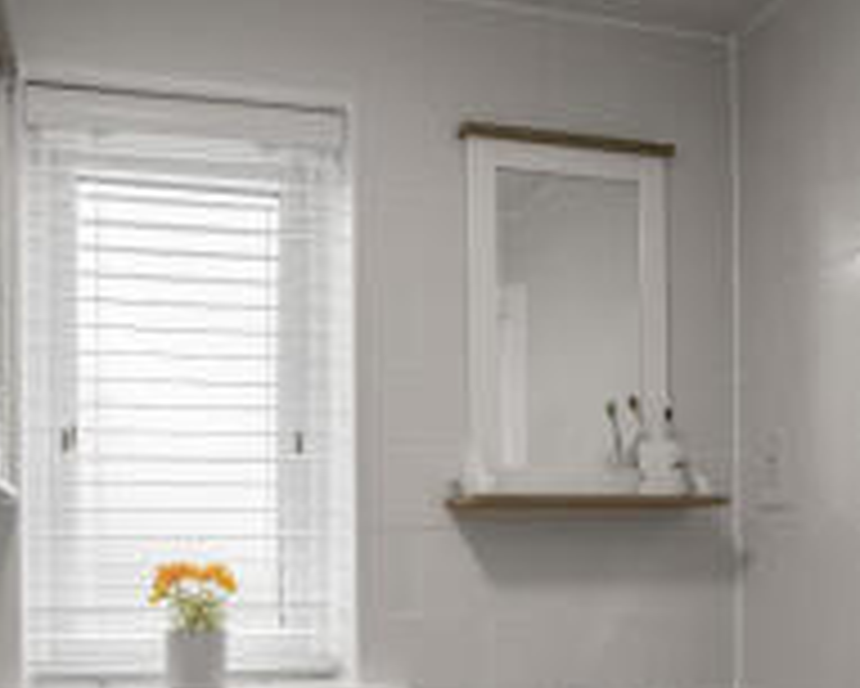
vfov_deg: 41.3
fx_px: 891
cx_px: 342
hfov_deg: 51.2
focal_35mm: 35
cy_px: 492
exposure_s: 1/15
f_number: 16
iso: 100
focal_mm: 15
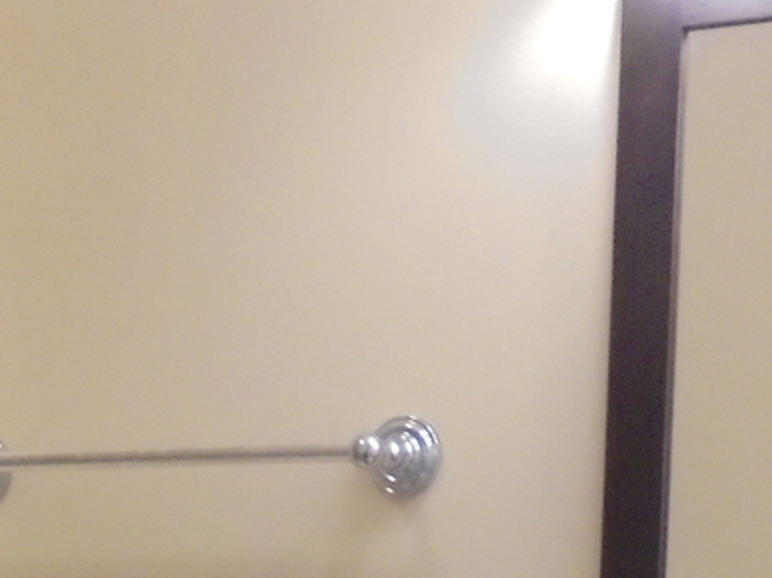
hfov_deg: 19.8
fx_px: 2162
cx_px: 46
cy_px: 938
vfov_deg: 14.0
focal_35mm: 97
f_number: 3.5
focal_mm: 4.6
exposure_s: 1/30
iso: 320
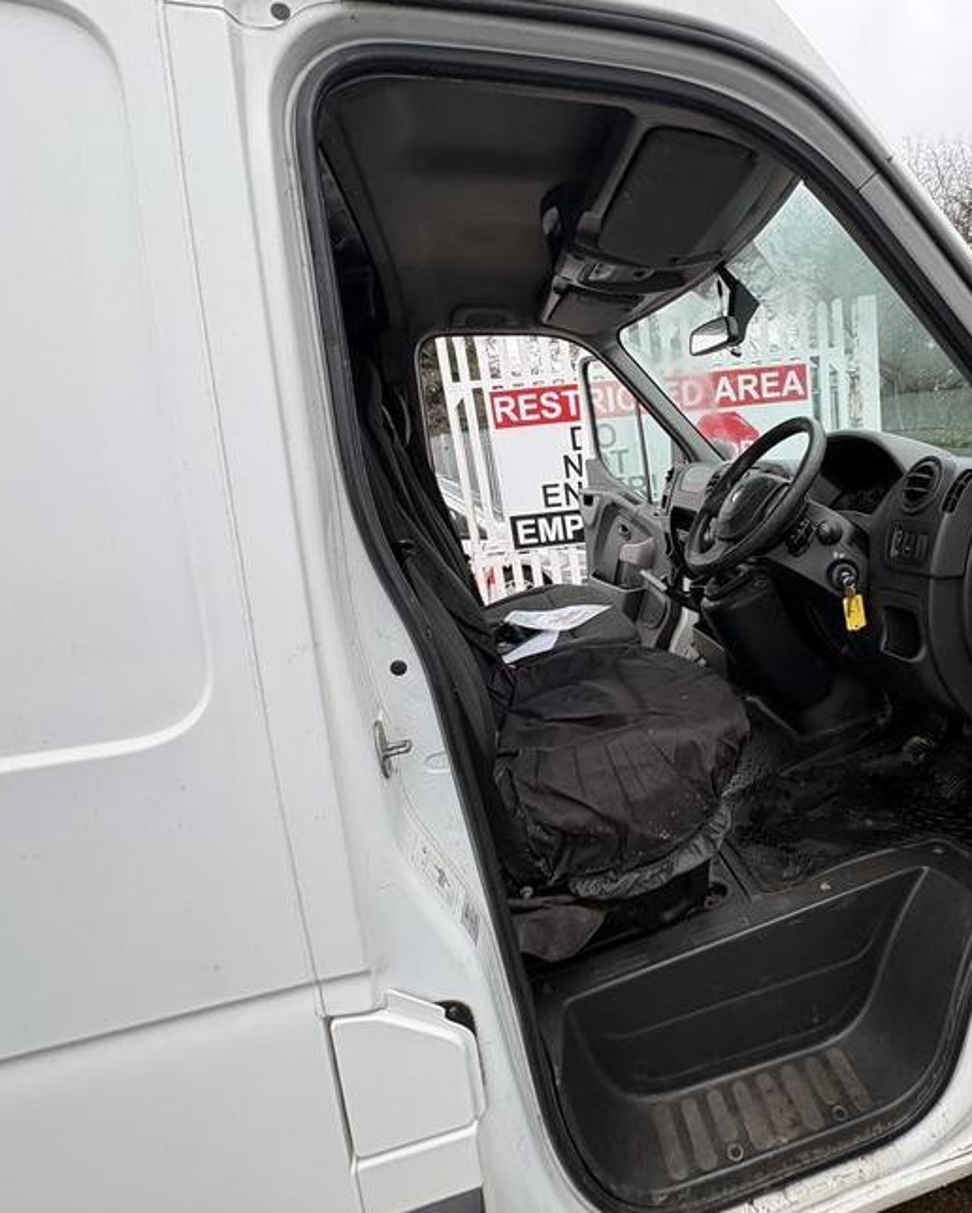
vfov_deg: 83.2
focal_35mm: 19
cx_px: 676
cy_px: 595
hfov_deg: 68.2
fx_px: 683
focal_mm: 2.22
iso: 100
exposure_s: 1/99
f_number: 2.2
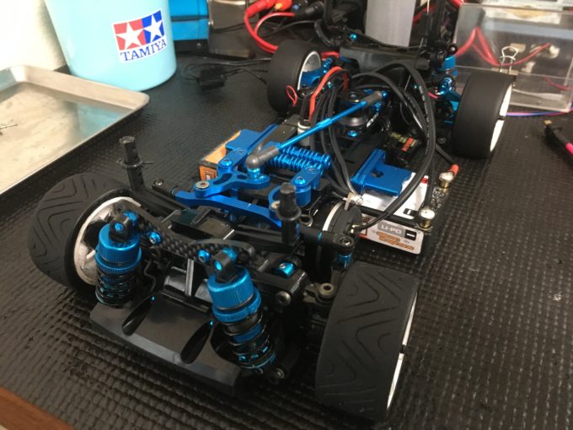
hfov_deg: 61.7
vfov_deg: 48.2
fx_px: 480
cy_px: 215
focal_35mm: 29
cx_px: 286
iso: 250
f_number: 2.2
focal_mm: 4.15
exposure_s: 1/15
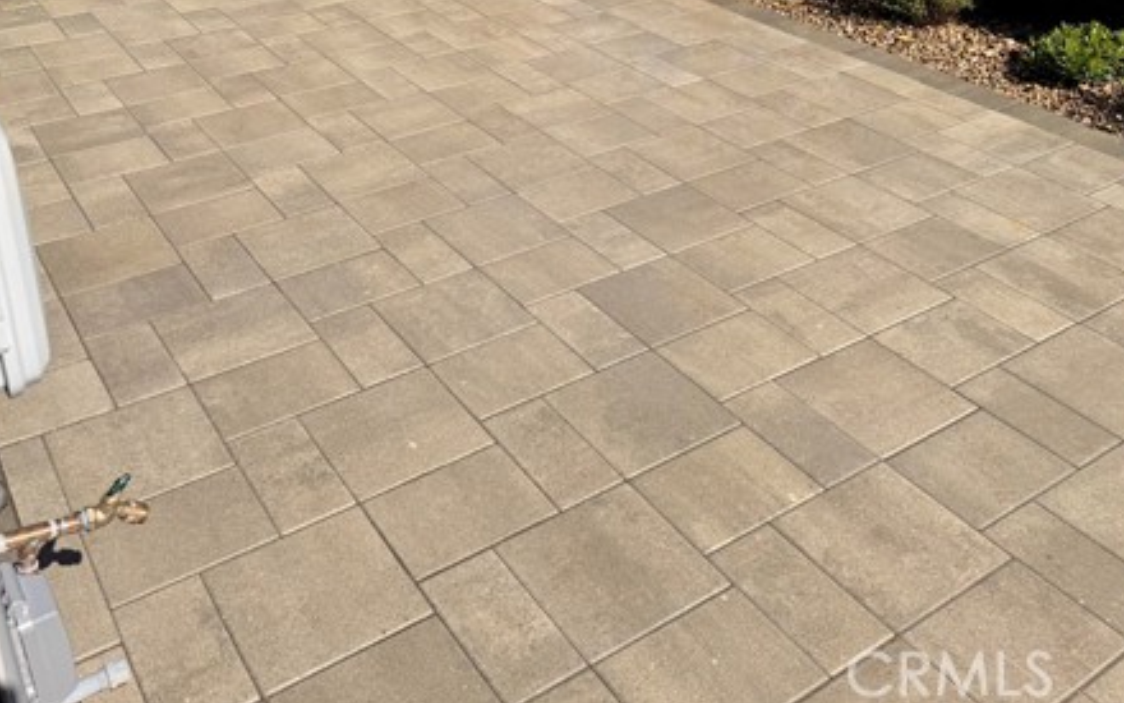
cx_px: 549
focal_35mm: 37
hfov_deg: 52.7
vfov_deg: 33.0
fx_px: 1133
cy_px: 97
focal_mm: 6.76
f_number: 1.78
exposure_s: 1/6173
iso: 80
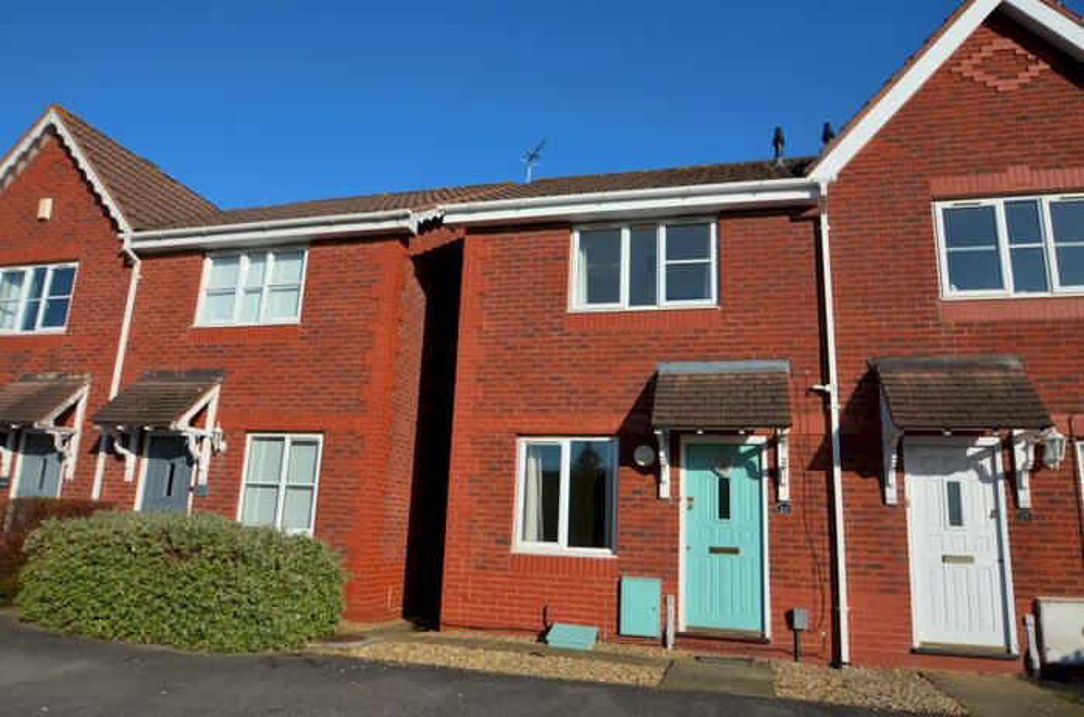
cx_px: 542
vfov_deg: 52.9
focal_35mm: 24
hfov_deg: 73.9
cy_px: 358
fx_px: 721
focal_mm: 16
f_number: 9
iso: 100
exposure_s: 1/320
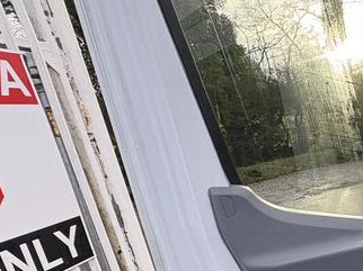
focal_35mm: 39
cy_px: 228
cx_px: 398
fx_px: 409
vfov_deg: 35.2
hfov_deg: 39.4
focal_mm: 2.22
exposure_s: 1/99
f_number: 2.2
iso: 40
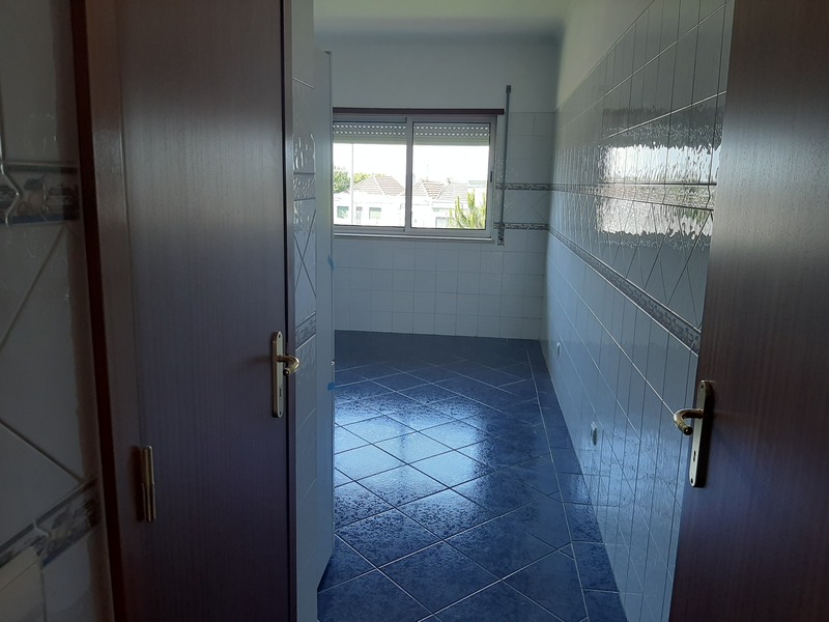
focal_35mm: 27
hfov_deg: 65.3
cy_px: 311
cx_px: 414
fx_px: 647
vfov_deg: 51.4
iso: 64
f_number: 1.7
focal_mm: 3.93
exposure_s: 1/100
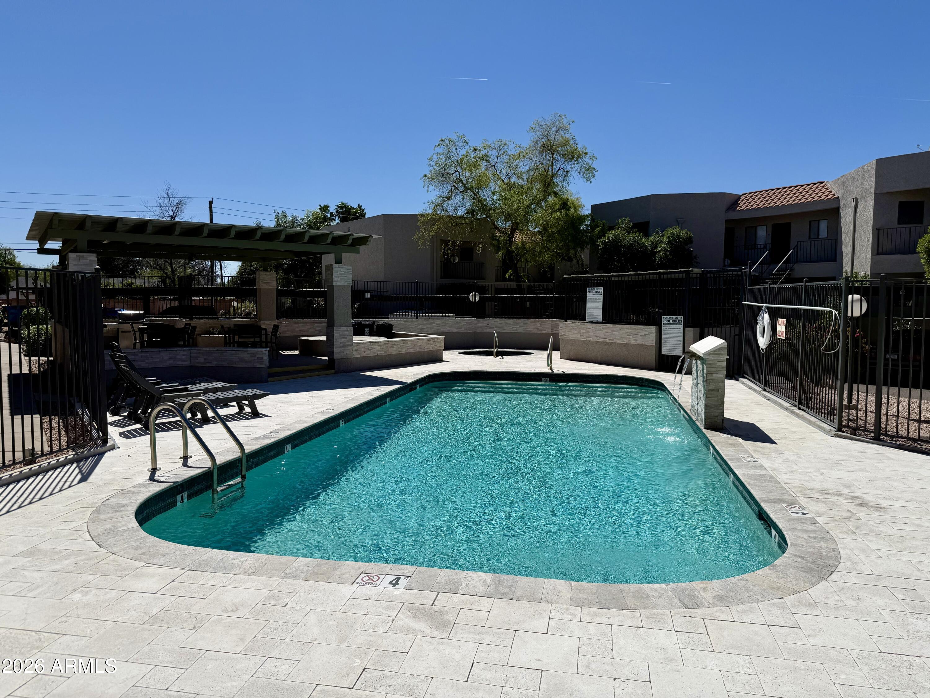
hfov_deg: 71.6
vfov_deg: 56.8
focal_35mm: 24
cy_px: 349
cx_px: 465
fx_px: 645
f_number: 1.78
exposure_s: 1/11905
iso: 80
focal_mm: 6.76
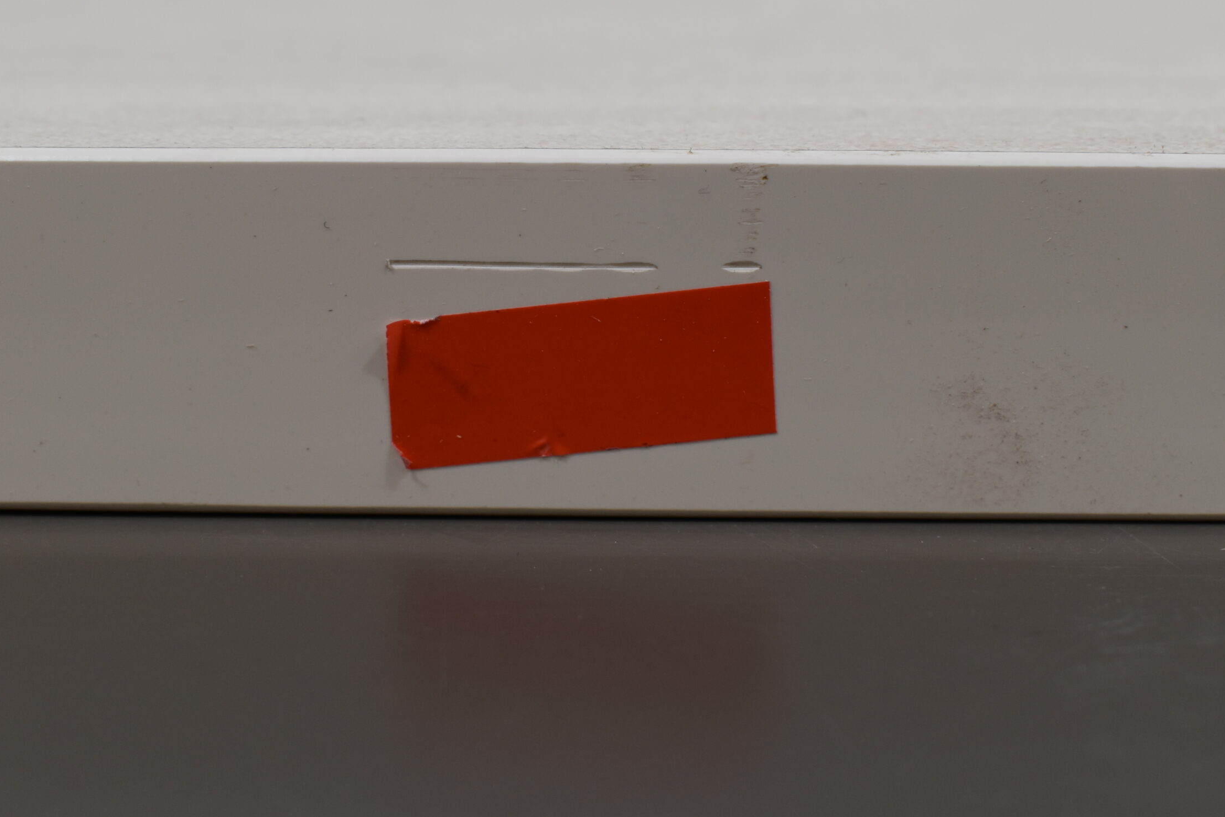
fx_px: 1823
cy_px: 348
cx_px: 623
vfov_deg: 25.2
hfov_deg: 37.1
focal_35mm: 54
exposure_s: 1/60
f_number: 8
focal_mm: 31
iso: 400
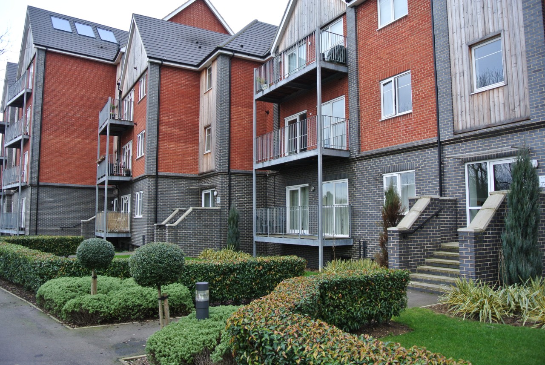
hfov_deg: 67.3
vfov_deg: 48.1
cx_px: 272
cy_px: 182
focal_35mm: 27
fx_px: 409
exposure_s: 1/100
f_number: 3.5
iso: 100
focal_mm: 10
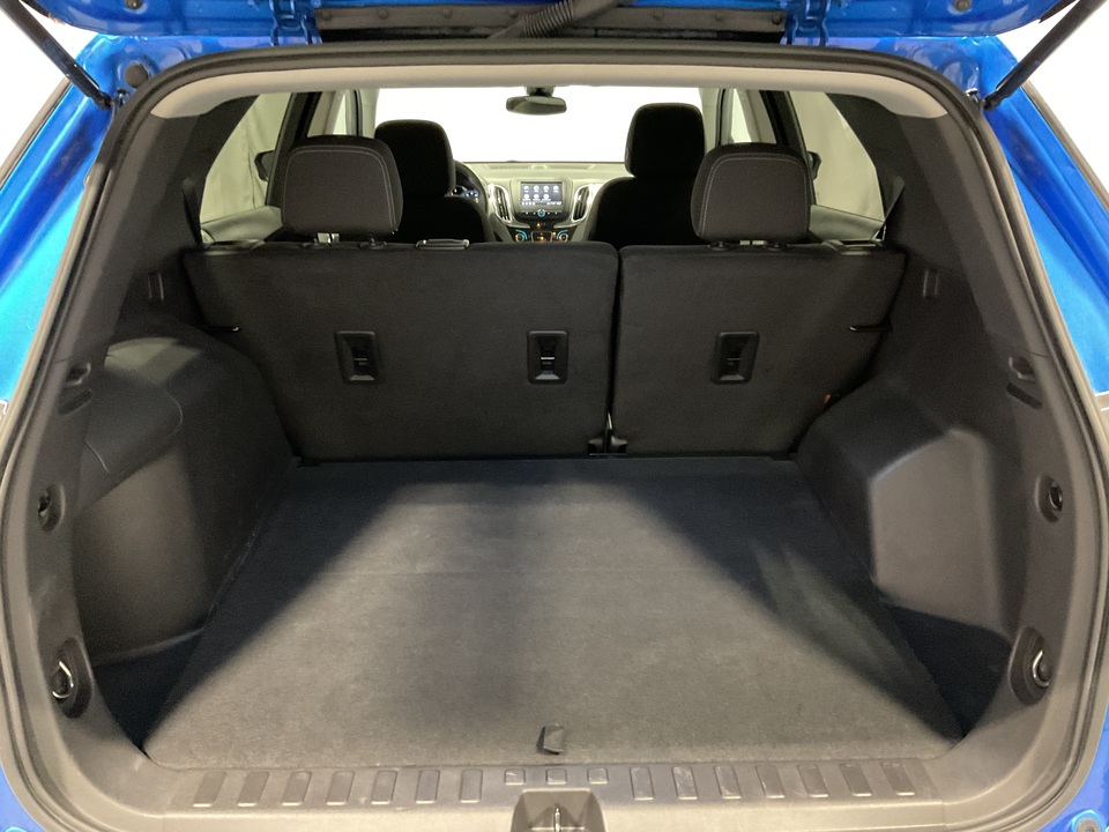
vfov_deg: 48.2
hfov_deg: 61.7
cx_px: 554
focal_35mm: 29
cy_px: 416
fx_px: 929
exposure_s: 1/24
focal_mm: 3
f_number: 1.8
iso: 500
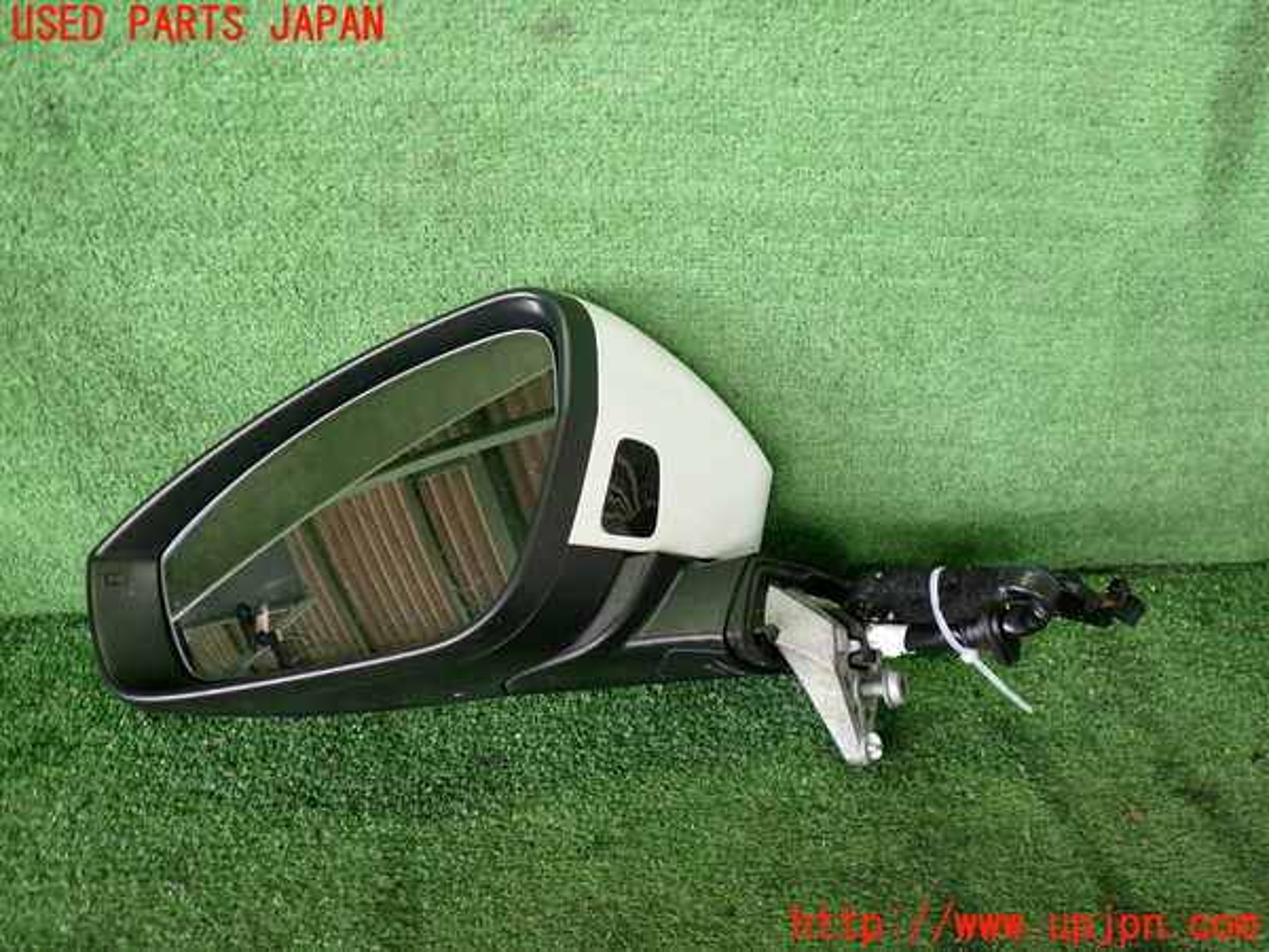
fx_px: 1100
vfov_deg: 46.8
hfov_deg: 60.0
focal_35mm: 30
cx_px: 634
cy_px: 476
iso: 200
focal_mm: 5.4
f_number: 2.3
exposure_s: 1/30
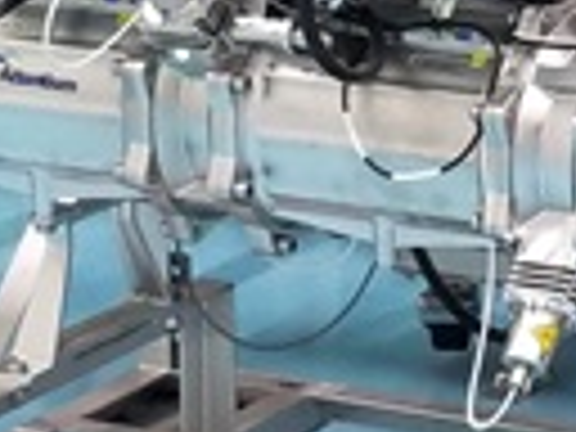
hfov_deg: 9.5
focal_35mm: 205
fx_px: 3411
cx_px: 711
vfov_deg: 7.2
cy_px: -58
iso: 160
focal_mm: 4.3
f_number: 1.7
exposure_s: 1/33
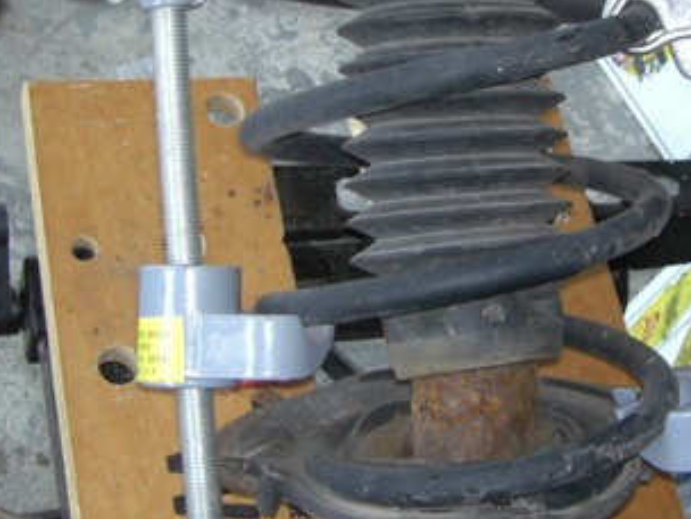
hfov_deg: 25.8
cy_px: 184
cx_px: 471
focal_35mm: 75
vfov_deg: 19.6
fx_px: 1497
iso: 200
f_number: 3.4
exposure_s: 1/60
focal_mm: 6.3
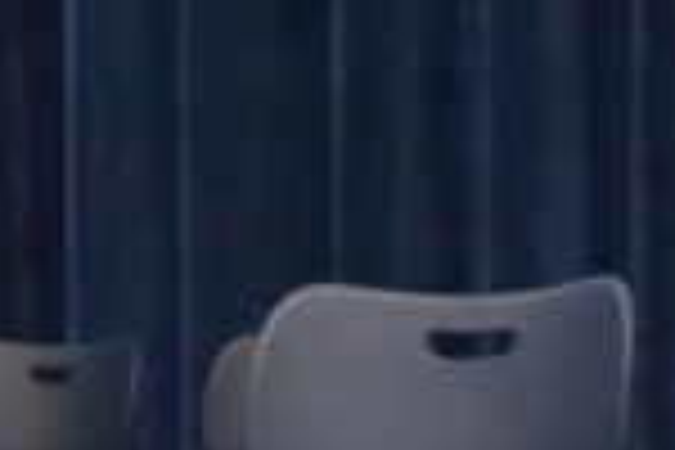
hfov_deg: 6.6
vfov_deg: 4.6
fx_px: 5625
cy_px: 76
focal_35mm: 300
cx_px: -810
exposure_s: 1/60
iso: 3200
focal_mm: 40
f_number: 5.3
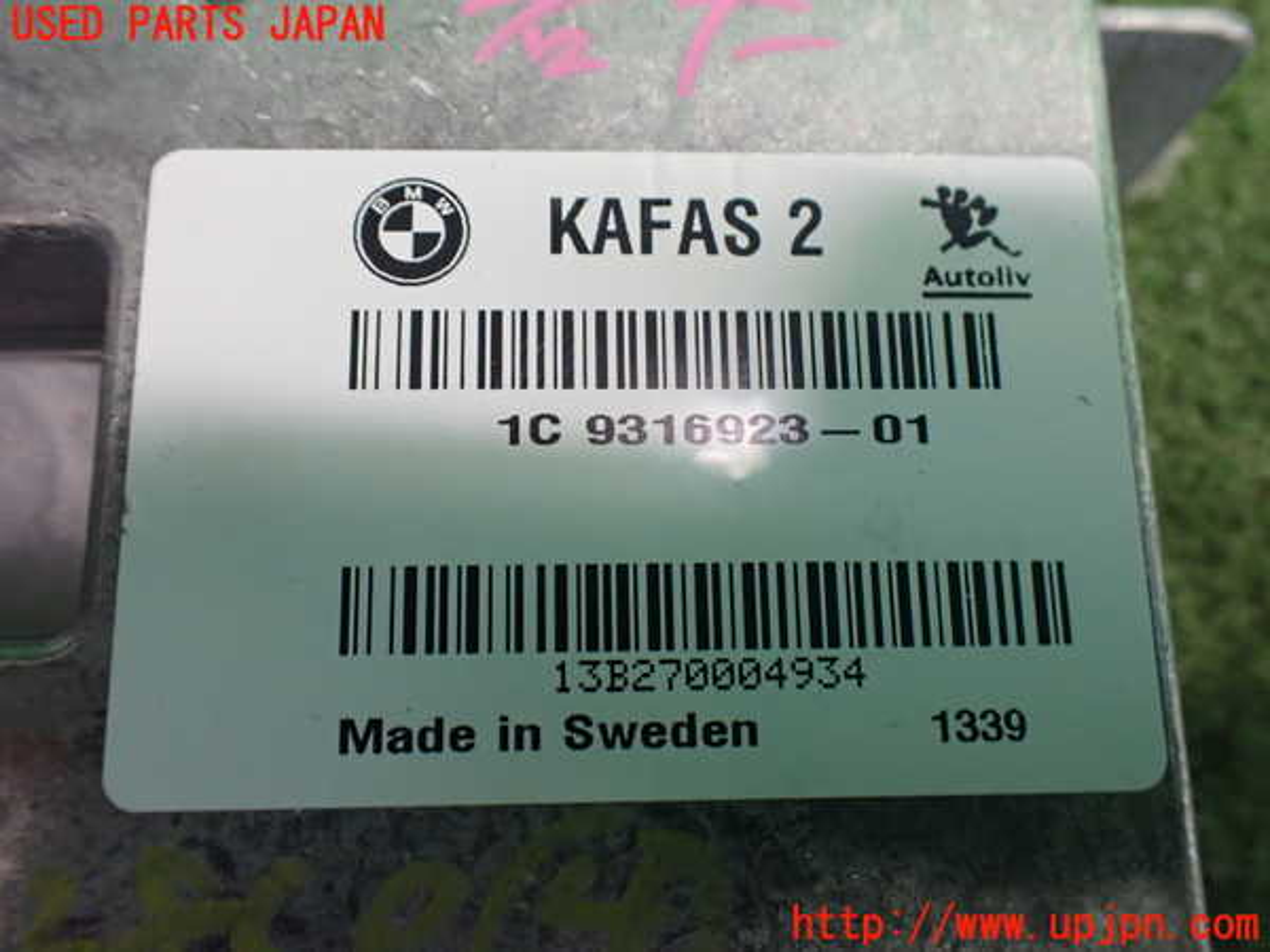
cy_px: 476
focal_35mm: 30
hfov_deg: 60.0
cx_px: 635
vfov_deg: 46.8
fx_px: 1101
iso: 800
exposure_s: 1/100
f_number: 2.3
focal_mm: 5.4
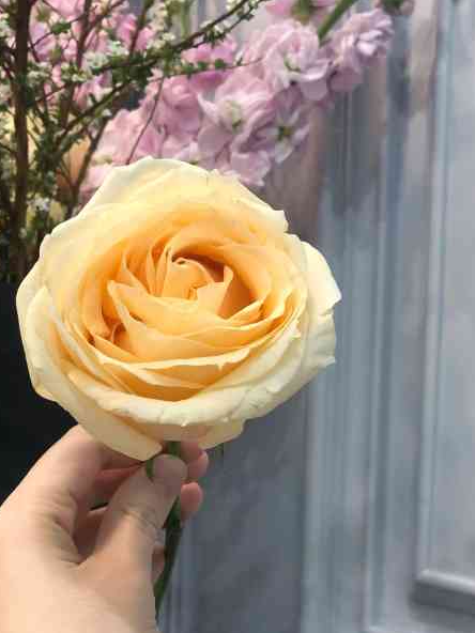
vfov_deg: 23.8
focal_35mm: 82
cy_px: 308
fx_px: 1500
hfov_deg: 18.0
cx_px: 213
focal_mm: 6
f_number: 2.4
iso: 100
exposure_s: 1/33
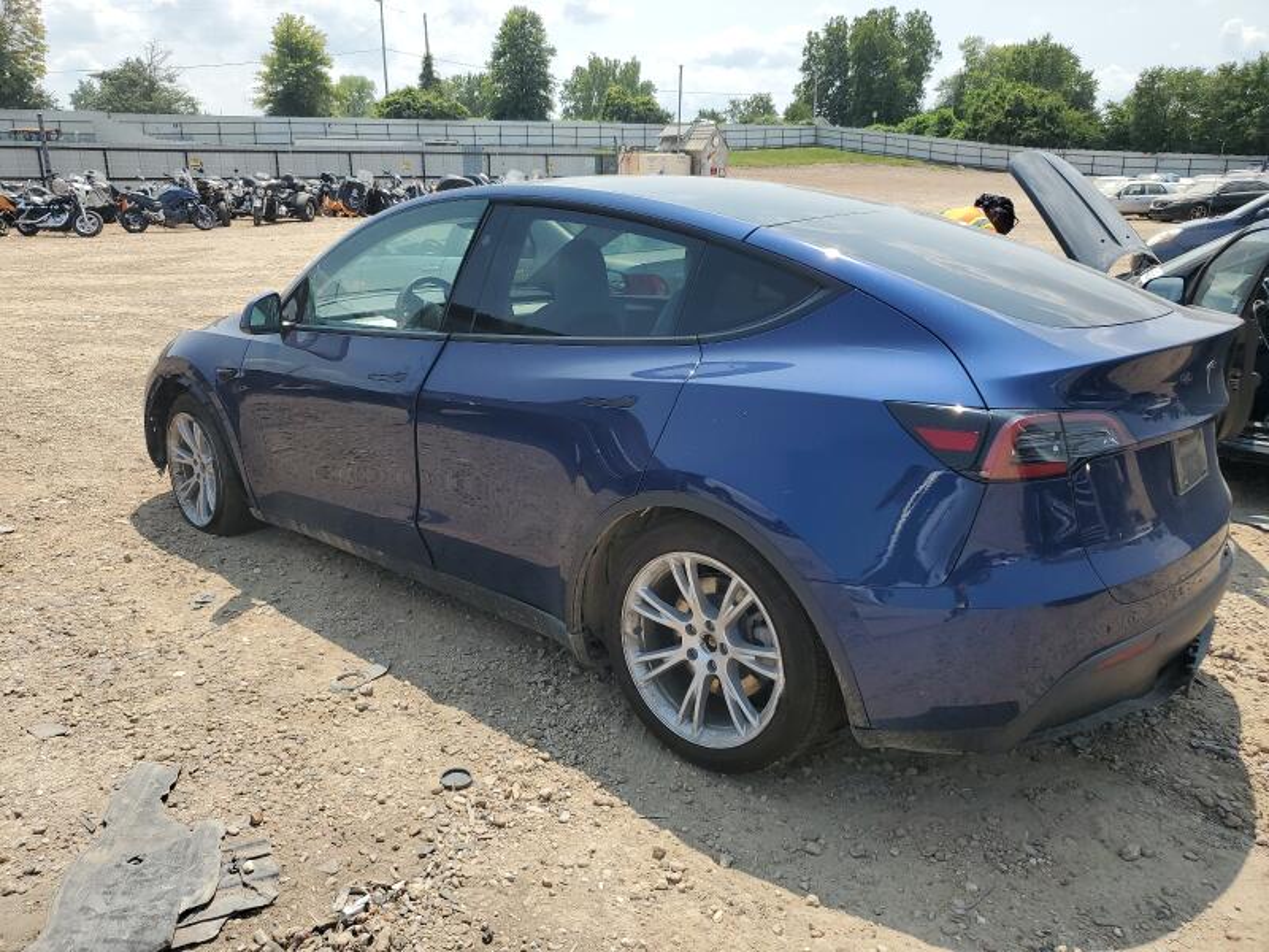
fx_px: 953
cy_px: 476
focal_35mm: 26
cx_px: 634
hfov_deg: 67.3
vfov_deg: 53.1
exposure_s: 1/3333
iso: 50
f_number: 1.5
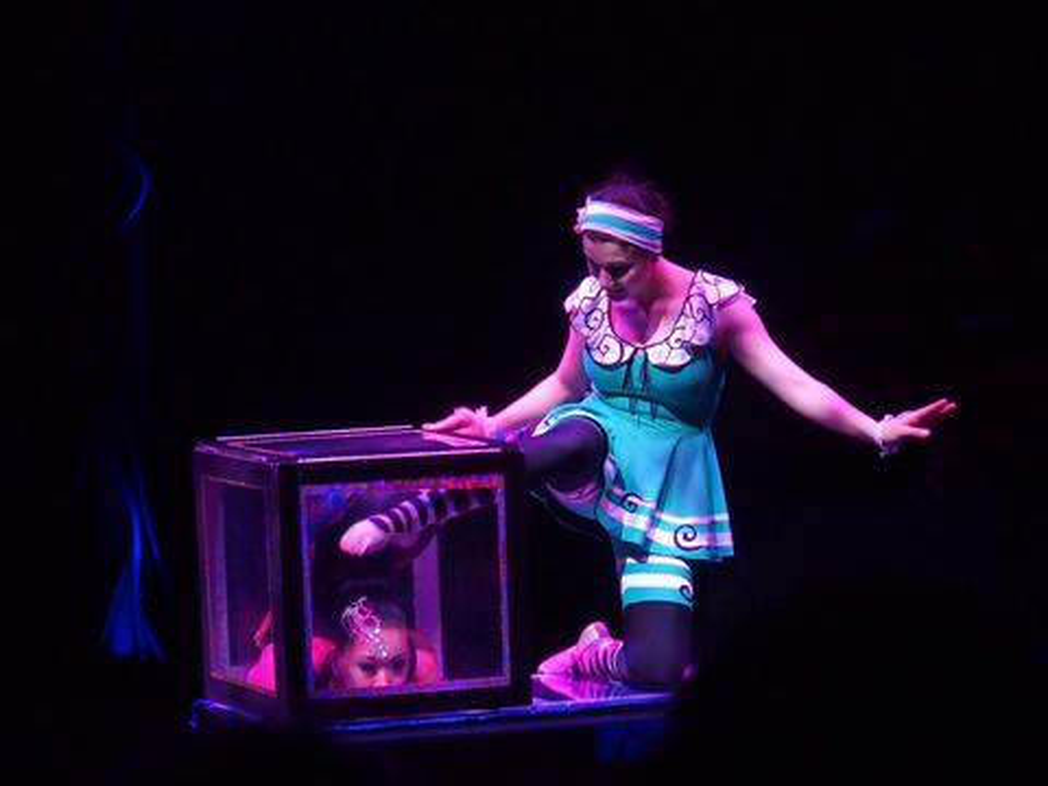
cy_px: 393
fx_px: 3754
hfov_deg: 15.9
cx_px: 524
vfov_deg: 12.0
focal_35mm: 124
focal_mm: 26.2
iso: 640
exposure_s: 1/60
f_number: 2.8
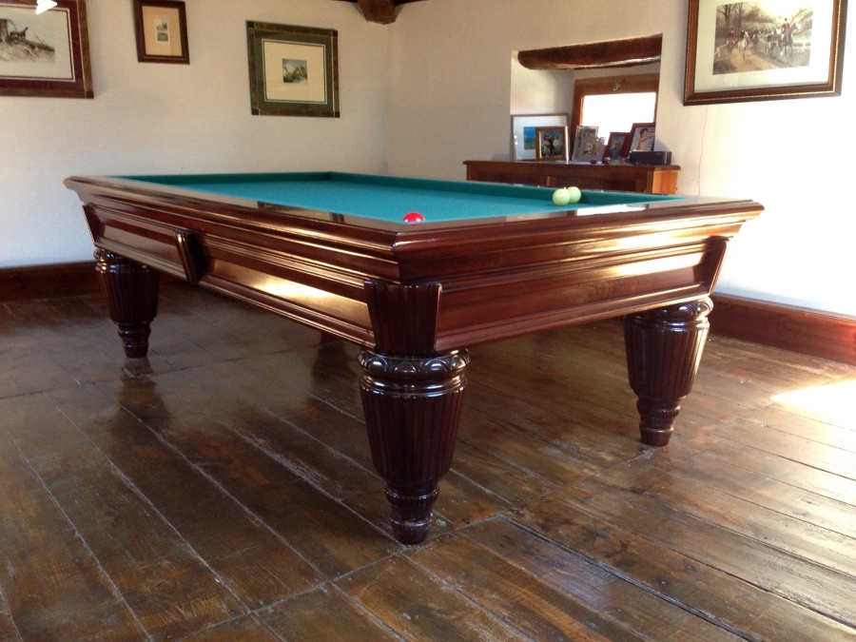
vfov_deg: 42.9
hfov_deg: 55.4
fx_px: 816
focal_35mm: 33
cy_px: 321
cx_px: 428
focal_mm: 4.13
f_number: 2.4
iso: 250
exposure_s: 1/20
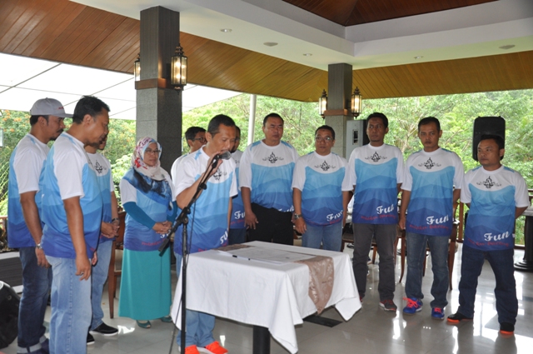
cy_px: 177
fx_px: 532
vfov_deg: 36.8
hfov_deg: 53.2
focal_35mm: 36
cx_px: 266
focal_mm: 24
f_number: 3.8
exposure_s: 1/60
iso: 400
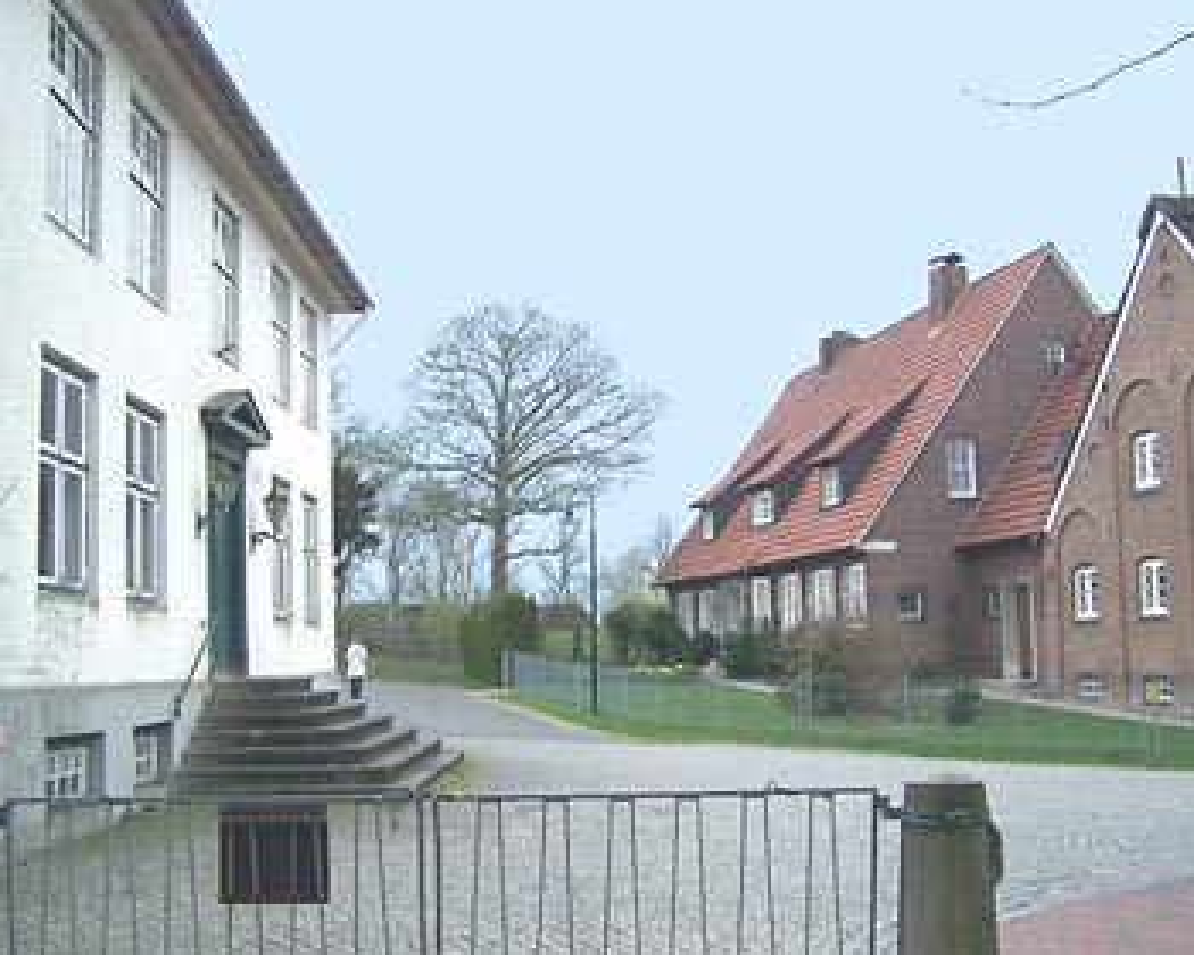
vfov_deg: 37.3
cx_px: 617
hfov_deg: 45.8
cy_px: 476
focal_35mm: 40
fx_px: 1414
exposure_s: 1/400
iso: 64
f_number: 2.8
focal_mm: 6.3
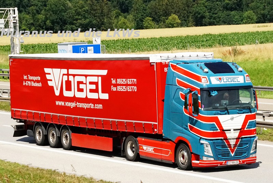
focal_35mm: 105
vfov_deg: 13.1
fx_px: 797
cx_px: 136
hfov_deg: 19.4
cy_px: 92
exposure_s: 1/2500
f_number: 9
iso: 1600
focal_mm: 70
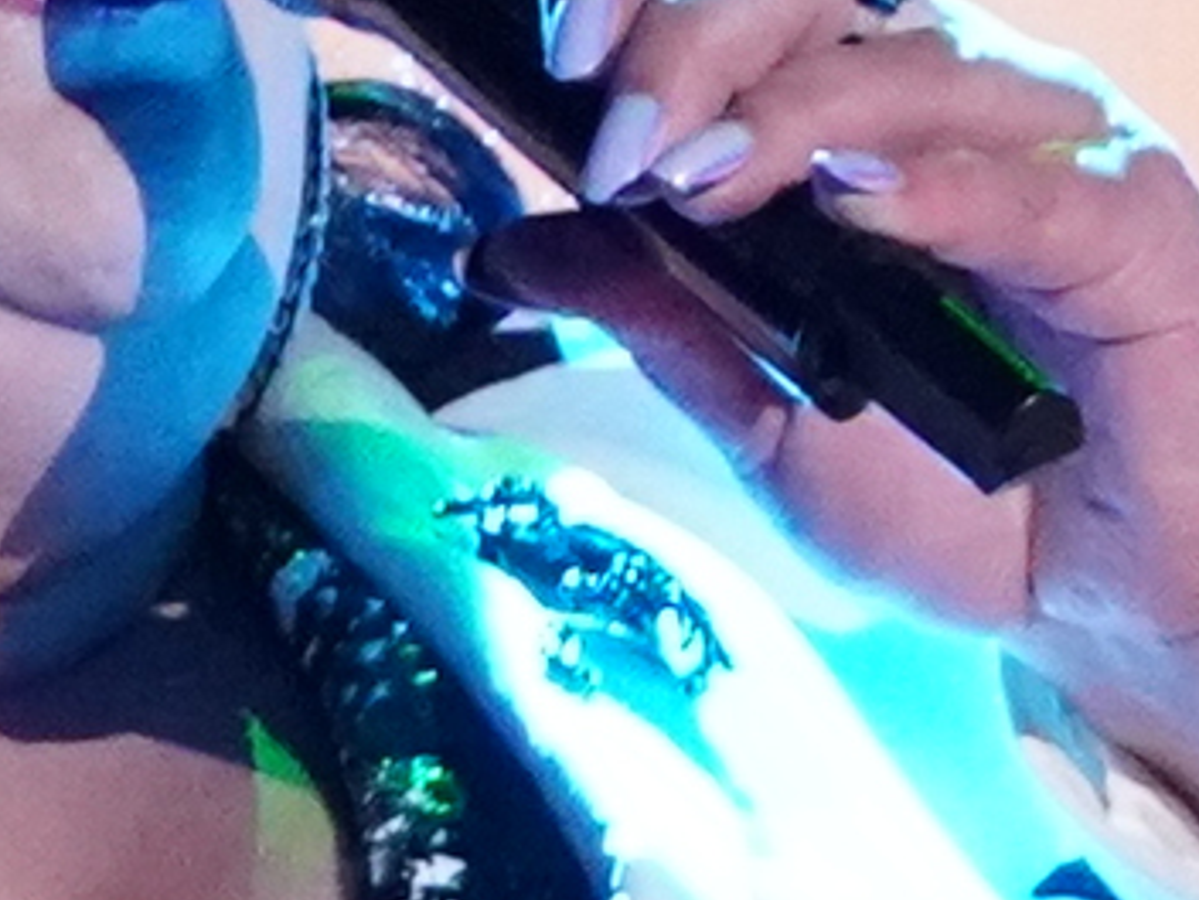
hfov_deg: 0.6
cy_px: 1551
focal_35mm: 3440
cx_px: -446
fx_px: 119152
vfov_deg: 0.4
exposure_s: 1/320
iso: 8000
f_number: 4
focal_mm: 280
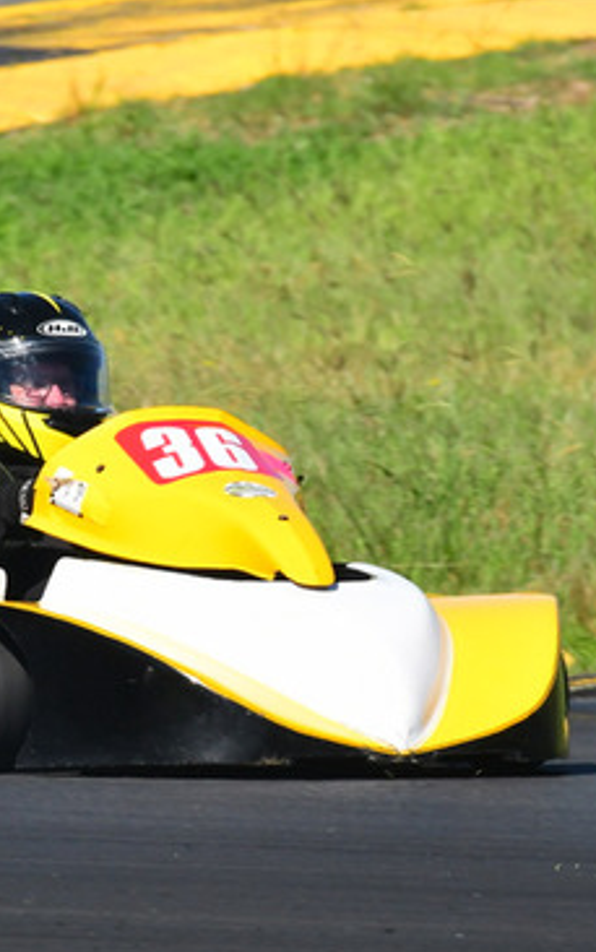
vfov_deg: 1.4
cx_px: 156
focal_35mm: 1505
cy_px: 453
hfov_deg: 0.9
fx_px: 39082
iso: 500
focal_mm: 450
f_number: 11
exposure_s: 1/640
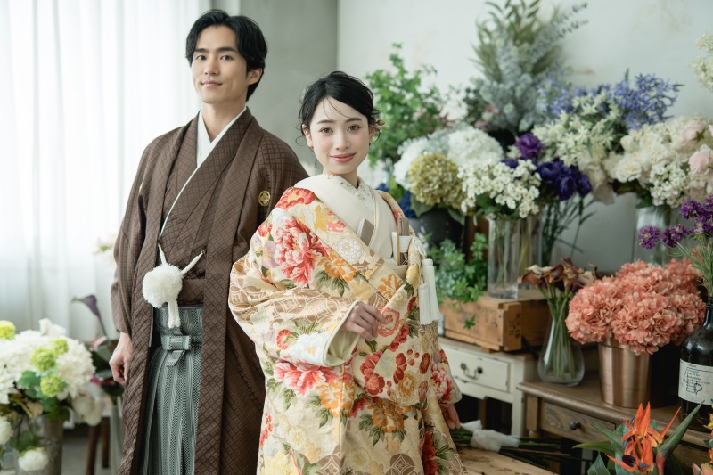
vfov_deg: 27.0
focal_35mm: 50
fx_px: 990
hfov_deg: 39.6
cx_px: 356
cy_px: 238
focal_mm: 50
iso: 200
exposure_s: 1/125
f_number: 1.8
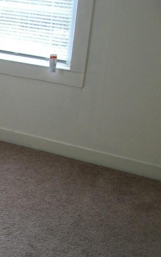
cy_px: 151
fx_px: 499
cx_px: -89
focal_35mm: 71
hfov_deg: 16.5
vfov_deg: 28.9
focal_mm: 5.7
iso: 80
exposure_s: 1/40
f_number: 2.9
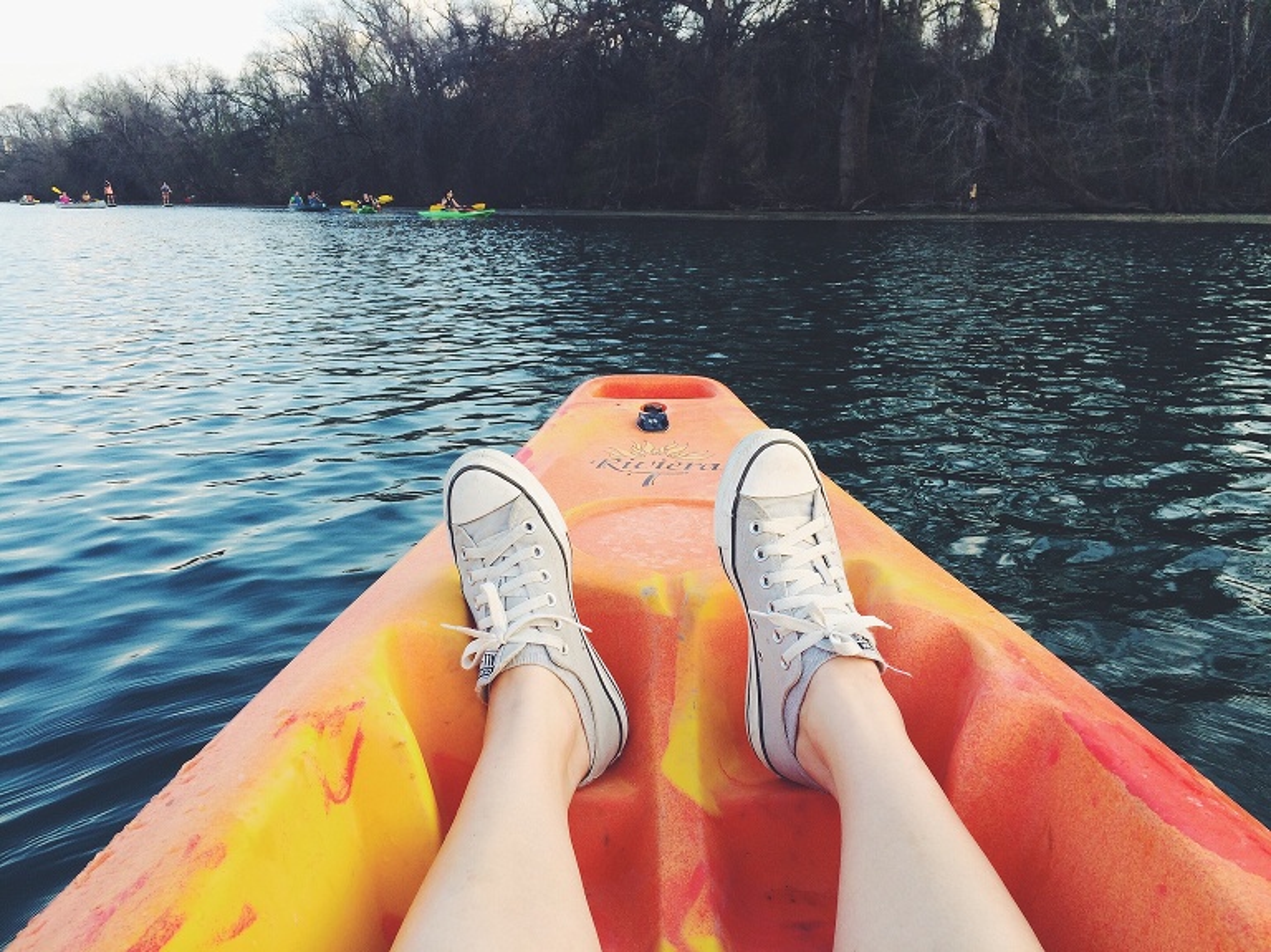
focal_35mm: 29
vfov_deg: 48.2
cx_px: 636
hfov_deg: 61.7
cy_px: 476
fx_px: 1064
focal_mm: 4.15
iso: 32
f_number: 2.2
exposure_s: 1/281
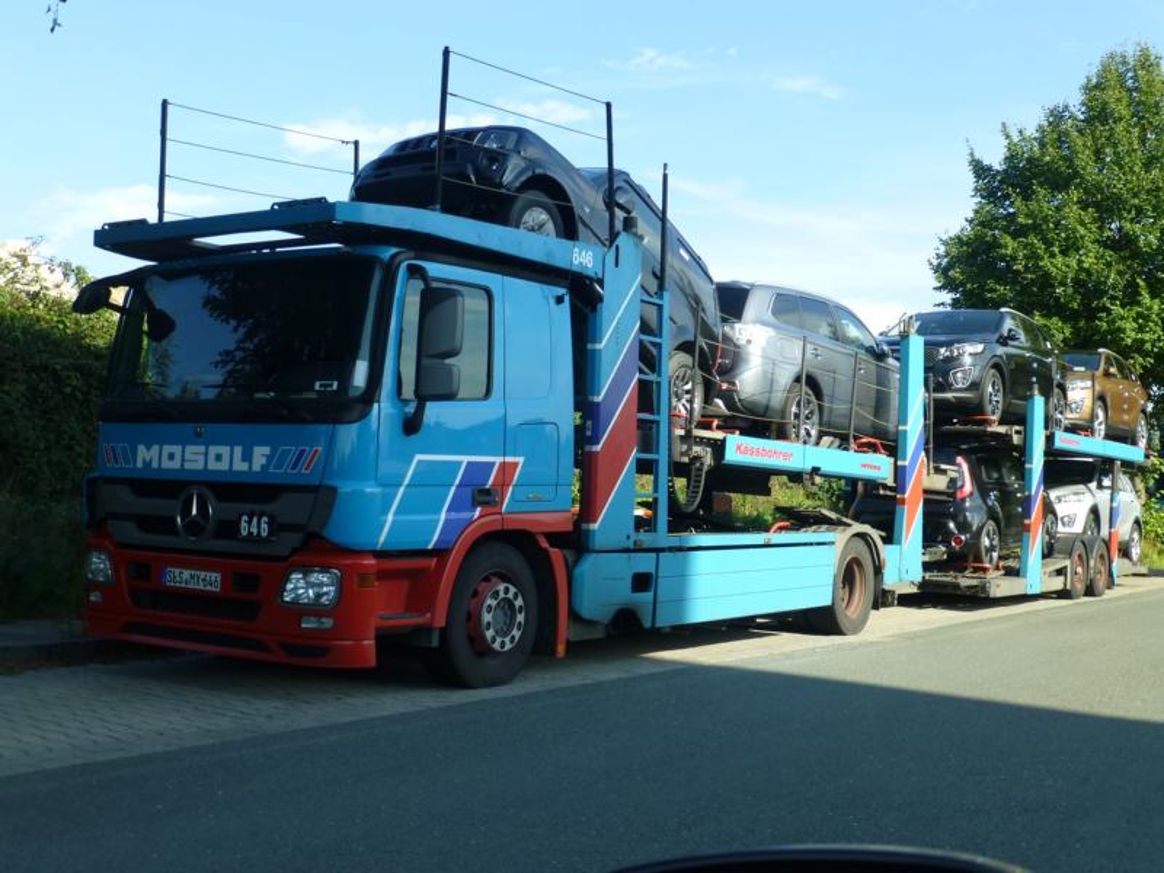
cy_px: 436
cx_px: 582
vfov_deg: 35.1
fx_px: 1379
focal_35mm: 41
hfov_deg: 45.8
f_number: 3.9
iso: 100
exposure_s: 1/320
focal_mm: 7.4
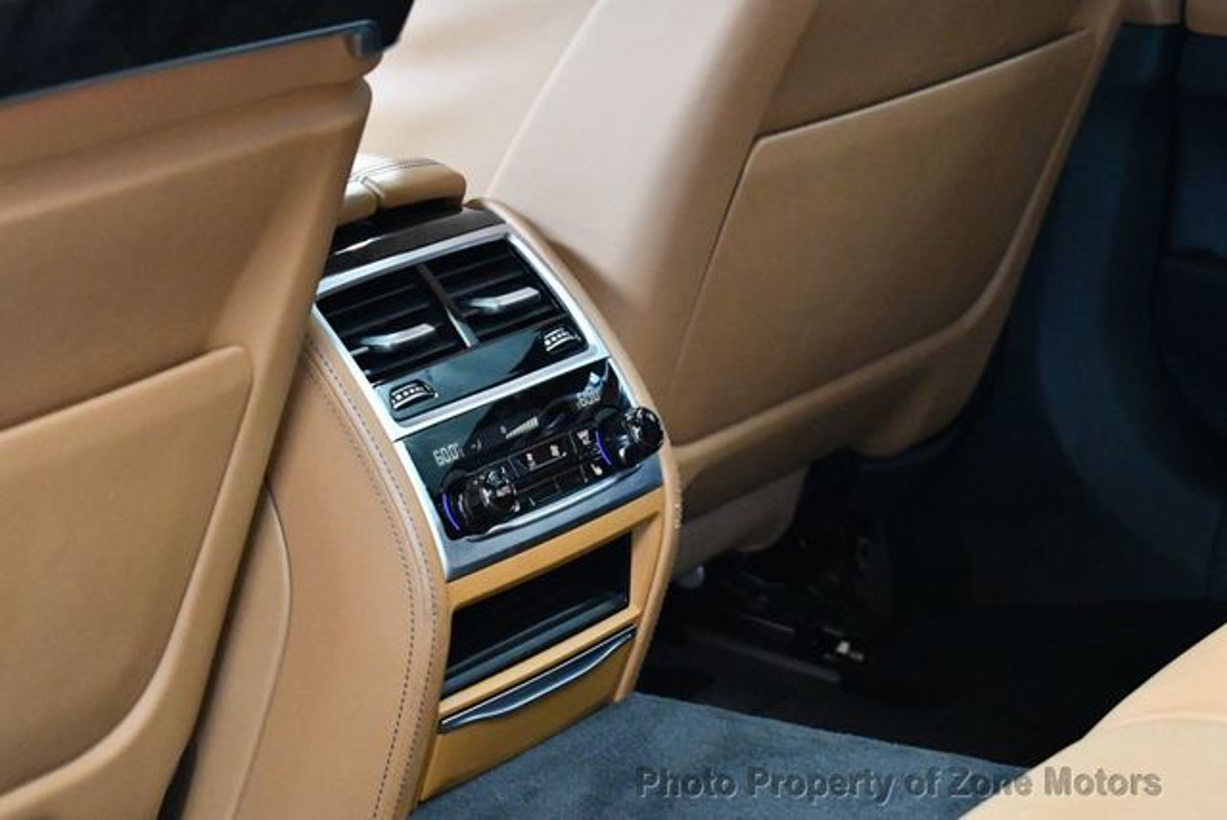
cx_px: 614
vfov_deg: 12.5
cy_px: 410
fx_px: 3752
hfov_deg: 18.6
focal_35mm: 110
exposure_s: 1/60
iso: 8000
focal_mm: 55
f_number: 5.6
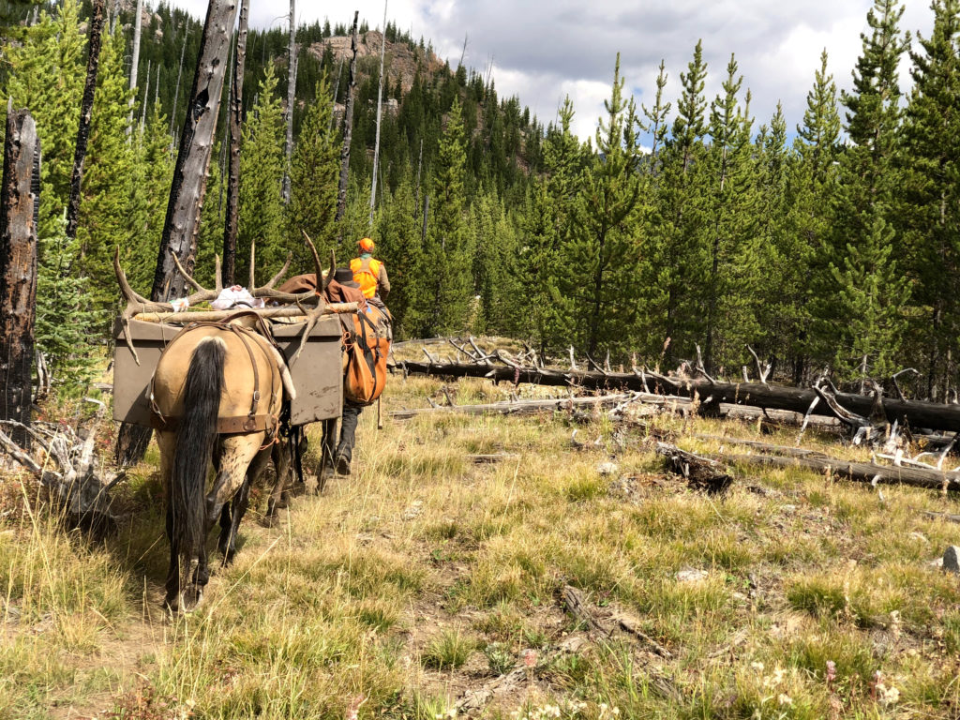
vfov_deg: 28.0
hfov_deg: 36.8
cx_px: 480
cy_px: 360
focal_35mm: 52
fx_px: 1442
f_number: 2.4
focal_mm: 6
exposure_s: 1/666
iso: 16
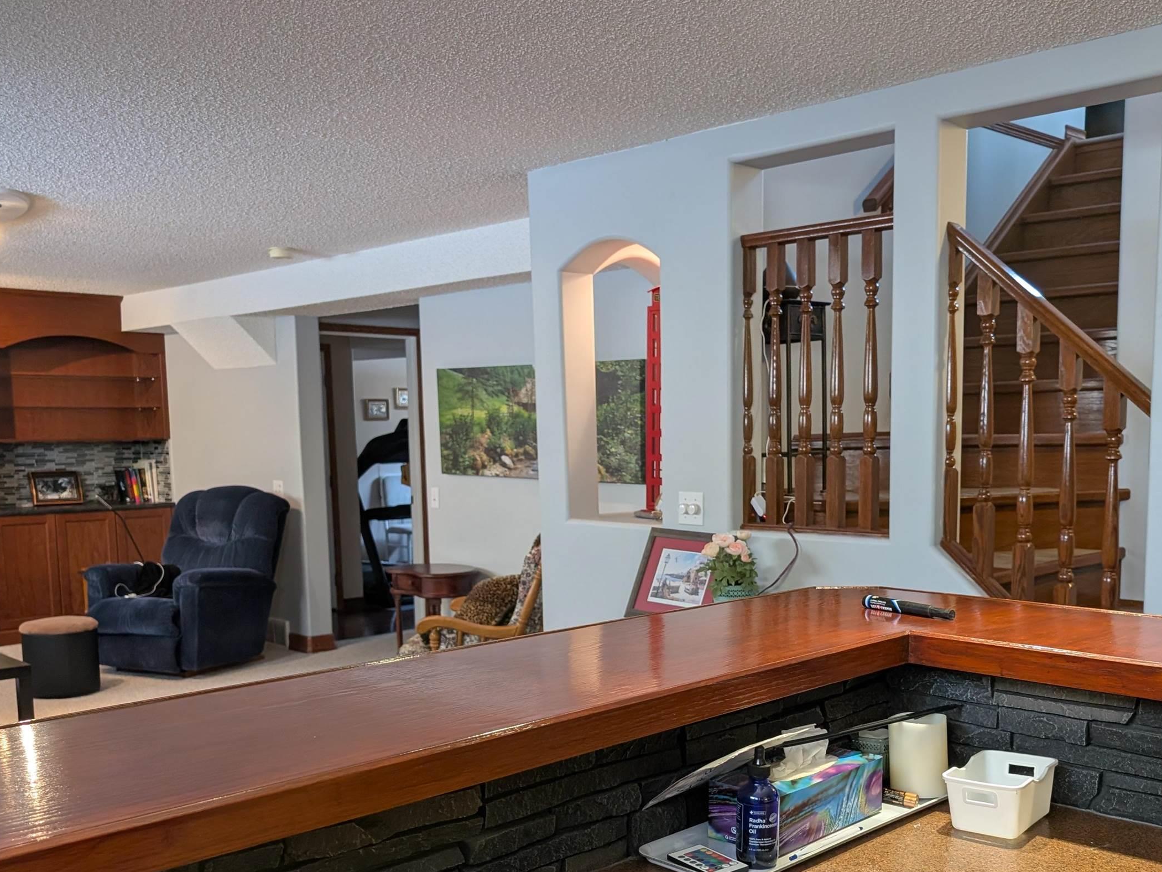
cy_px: 590
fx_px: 1175
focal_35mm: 35
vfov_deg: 40.1
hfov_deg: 52.4
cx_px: 662
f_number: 1.68
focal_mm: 6.9
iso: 366
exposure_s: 1/120
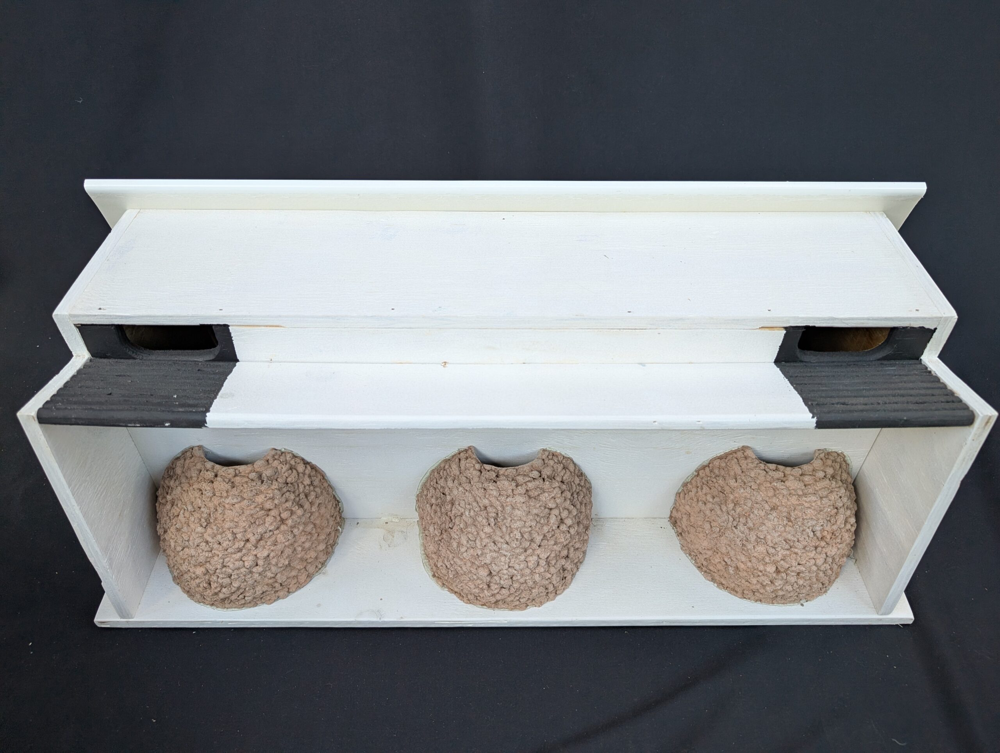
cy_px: 376
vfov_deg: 56.9
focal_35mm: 24
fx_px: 694
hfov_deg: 71.5
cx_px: 500
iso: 62
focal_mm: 6.9
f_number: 1.68
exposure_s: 1/56.4
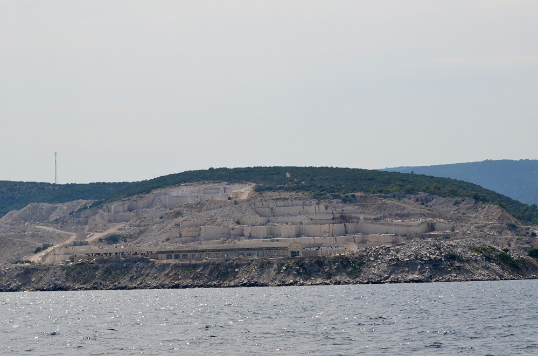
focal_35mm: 105
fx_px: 1565
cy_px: 178
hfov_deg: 19.5
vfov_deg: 13.0
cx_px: 269
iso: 400
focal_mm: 70
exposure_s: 1/4000
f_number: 5.6
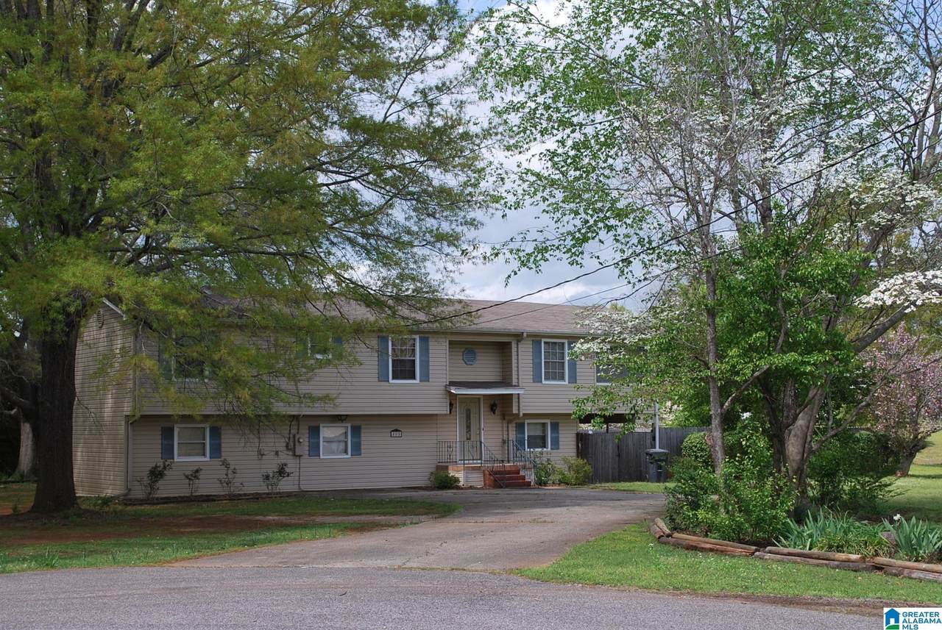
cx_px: 471
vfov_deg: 26.6
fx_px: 1336
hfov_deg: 38.8
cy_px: 315
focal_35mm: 51
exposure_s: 1/250
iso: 100
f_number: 8
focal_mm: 34
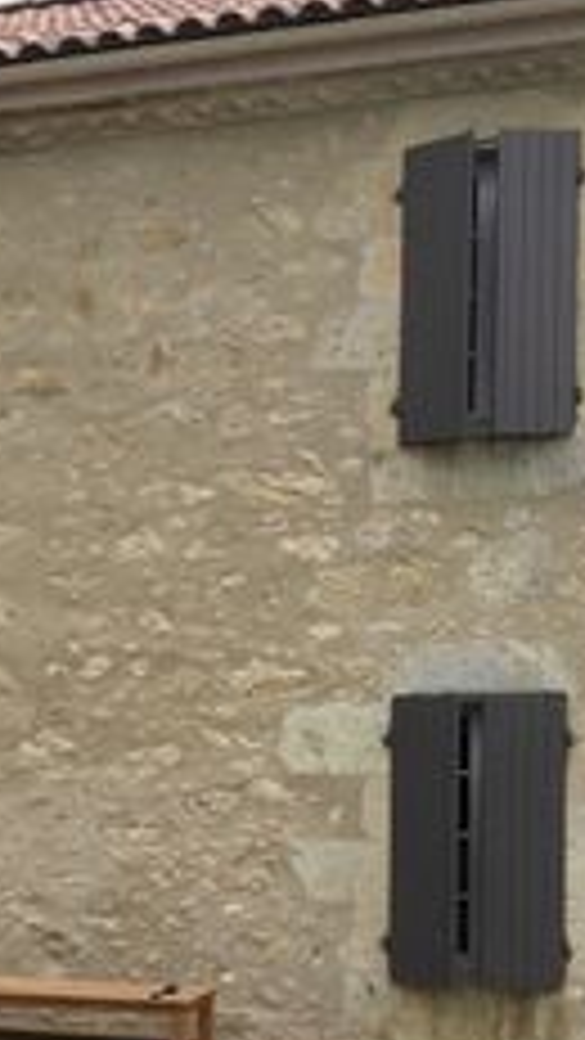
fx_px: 2260
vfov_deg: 25.5
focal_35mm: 82
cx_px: -234
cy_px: 824
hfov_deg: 14.0
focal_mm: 4.15
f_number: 2.2
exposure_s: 1/33
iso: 40
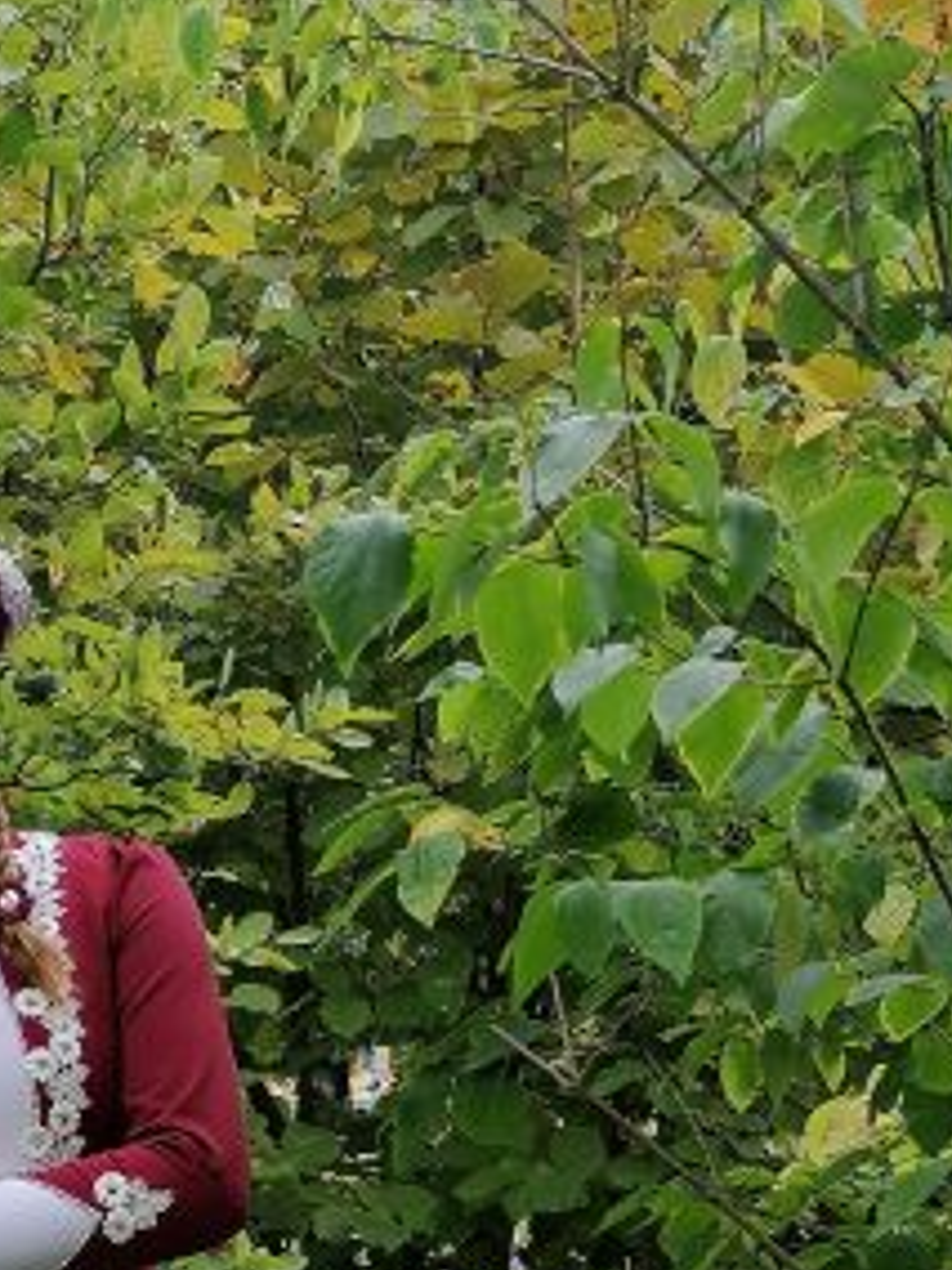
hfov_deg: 15.4
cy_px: 1328
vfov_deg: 20.3
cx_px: -112
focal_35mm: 93
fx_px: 3410
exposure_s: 1/306
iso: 50
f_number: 1.8
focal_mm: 4.75
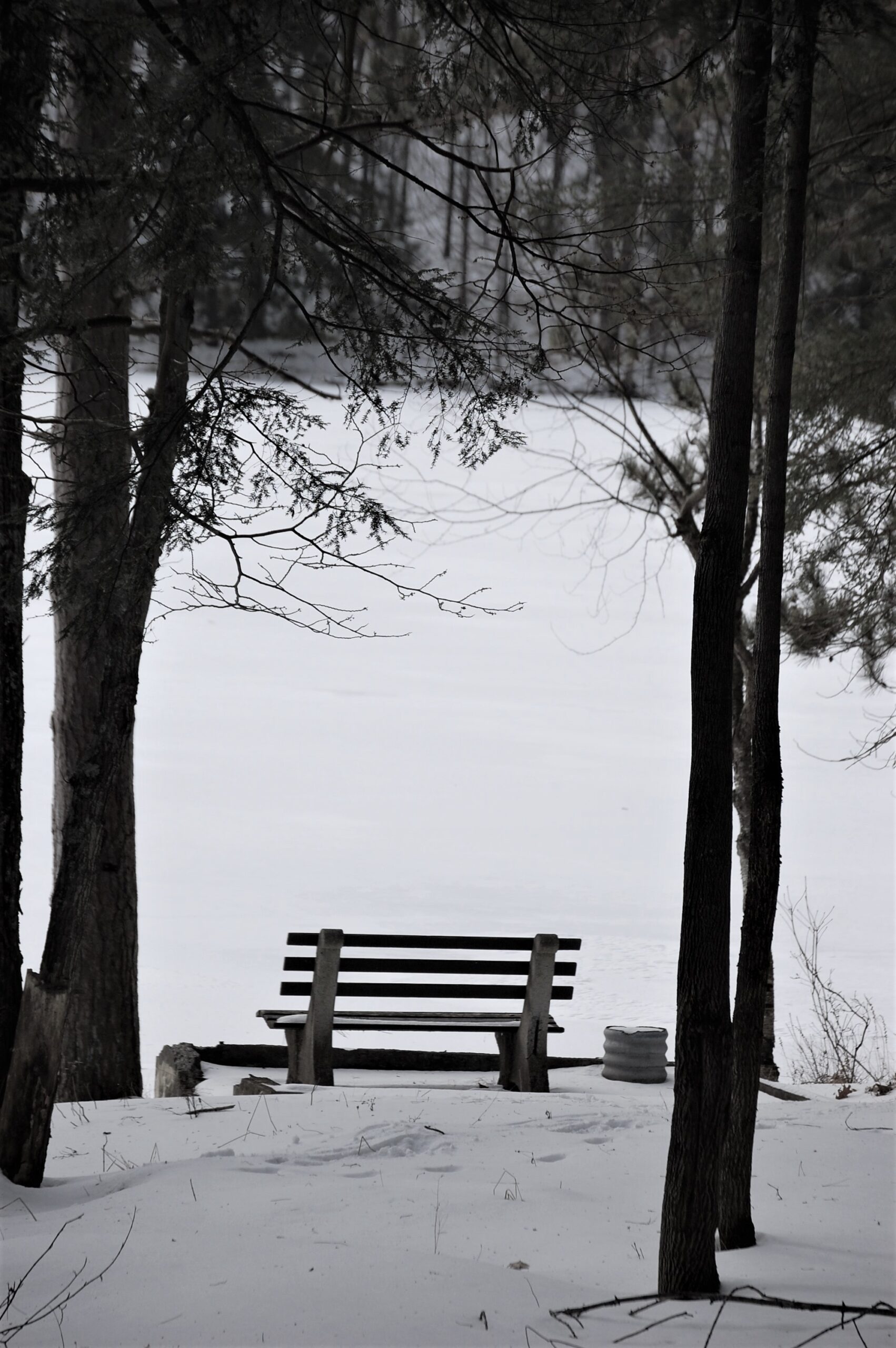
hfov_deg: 7.6
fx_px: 6732
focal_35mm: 180
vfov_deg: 11.4
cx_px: 448
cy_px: 674
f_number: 7.1
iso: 200
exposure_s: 1/800
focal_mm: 120
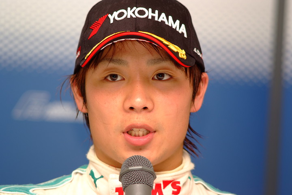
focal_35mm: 270
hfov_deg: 7.6
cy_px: 98
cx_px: 146
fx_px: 2190
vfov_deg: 5.1
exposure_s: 1/125
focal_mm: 180
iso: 200
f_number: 2.8
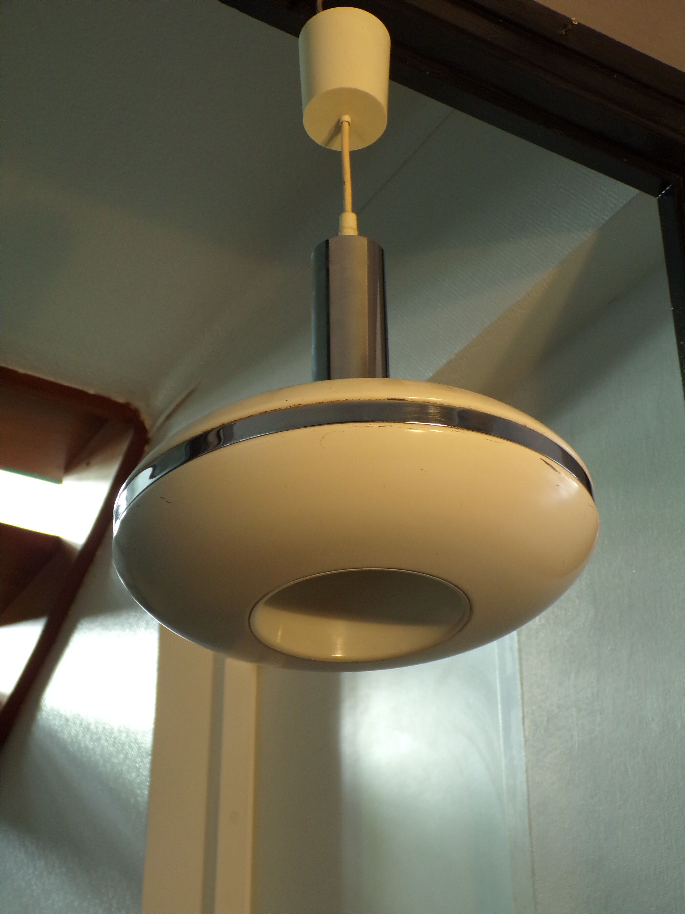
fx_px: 1478
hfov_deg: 26.1
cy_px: 457
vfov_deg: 34.3
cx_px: 342
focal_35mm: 56
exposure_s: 1/25
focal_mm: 10.1
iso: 200
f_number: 3.7
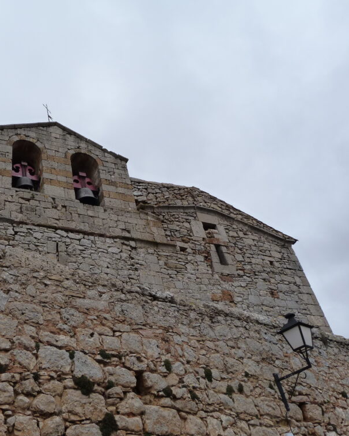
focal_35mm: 33
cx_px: 107
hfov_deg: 43.7
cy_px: 217
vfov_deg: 54.2
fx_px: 426
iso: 125
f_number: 5.6
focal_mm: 4.5
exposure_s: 1/250
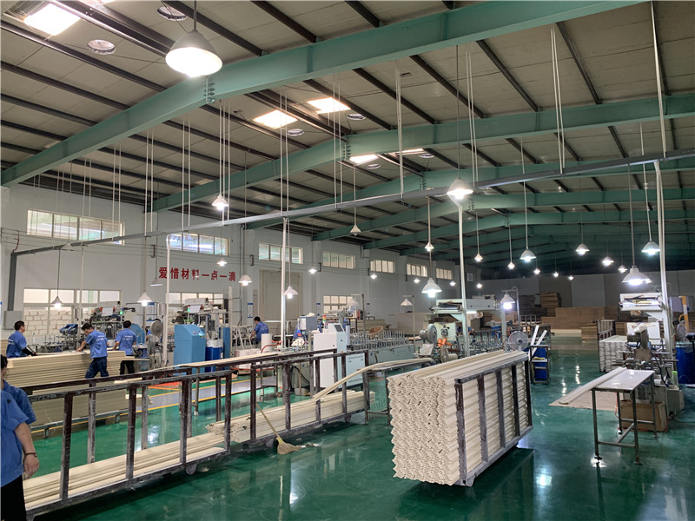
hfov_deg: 67.3
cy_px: 260
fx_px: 522
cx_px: 348
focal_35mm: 26
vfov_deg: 53.1
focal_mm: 4.25
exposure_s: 1/50
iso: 125
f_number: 1.8
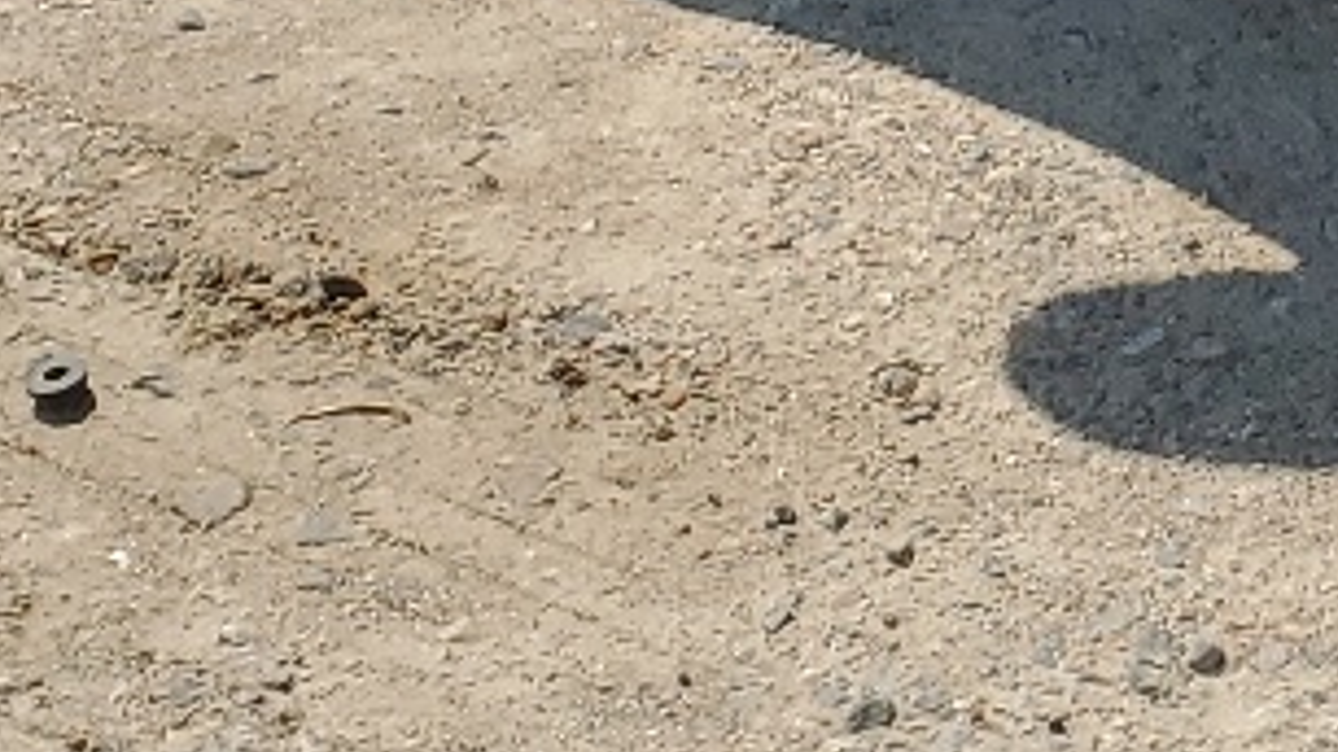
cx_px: 1373
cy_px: -1150
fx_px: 5250
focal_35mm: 148
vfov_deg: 7.6
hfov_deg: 14.3
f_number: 1.5
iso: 50
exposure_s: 1/5000
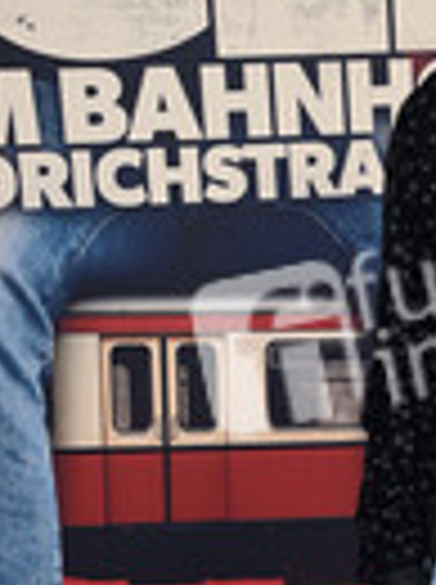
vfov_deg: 13.2
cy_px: 554
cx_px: 553
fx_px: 2494
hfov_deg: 9.8
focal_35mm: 148
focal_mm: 50
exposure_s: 1/200
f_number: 5.6
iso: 640
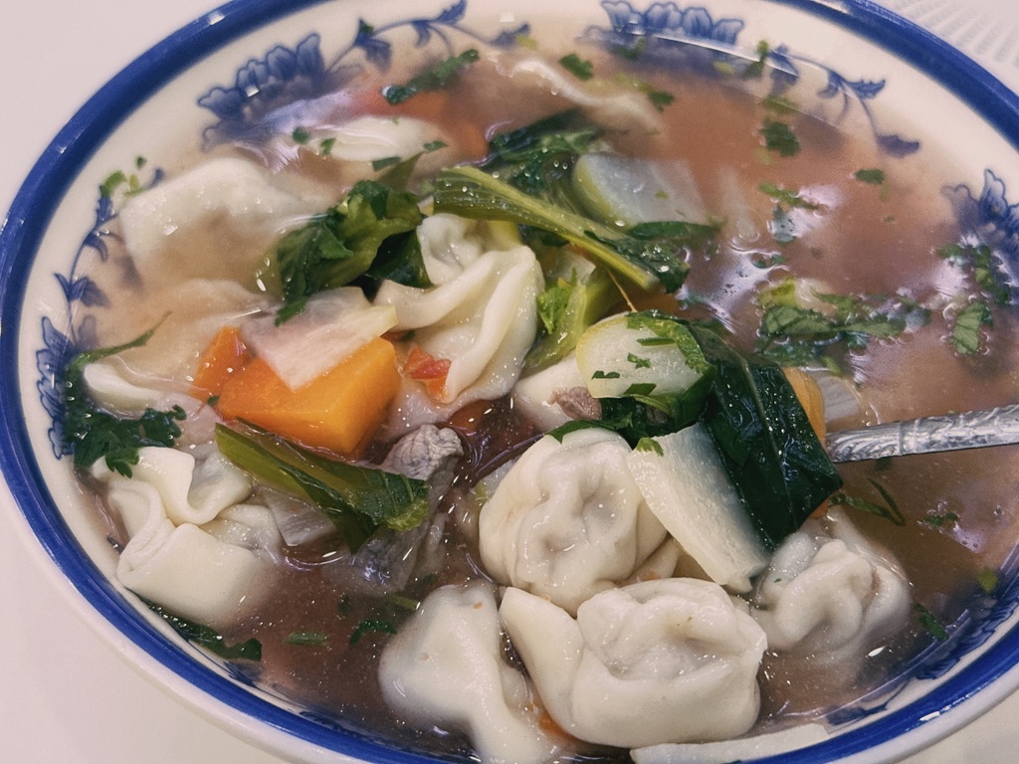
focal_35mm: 48
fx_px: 1413
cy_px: 382
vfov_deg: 30.3
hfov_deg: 39.7
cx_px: 510
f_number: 1.78
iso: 250
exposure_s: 1/60
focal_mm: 6.76
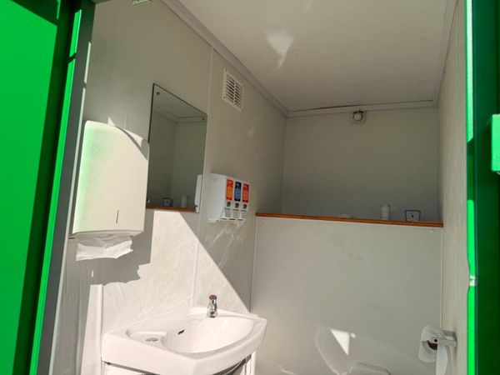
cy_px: 188
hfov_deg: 71.6
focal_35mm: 24
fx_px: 347
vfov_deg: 56.8
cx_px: 250
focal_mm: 6.76
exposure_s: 1/3953
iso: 100
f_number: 1.78
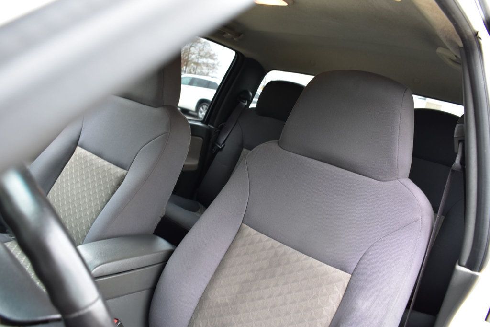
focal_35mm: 30
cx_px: 245
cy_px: 164
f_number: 6.3
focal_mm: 20
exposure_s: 1/15
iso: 400
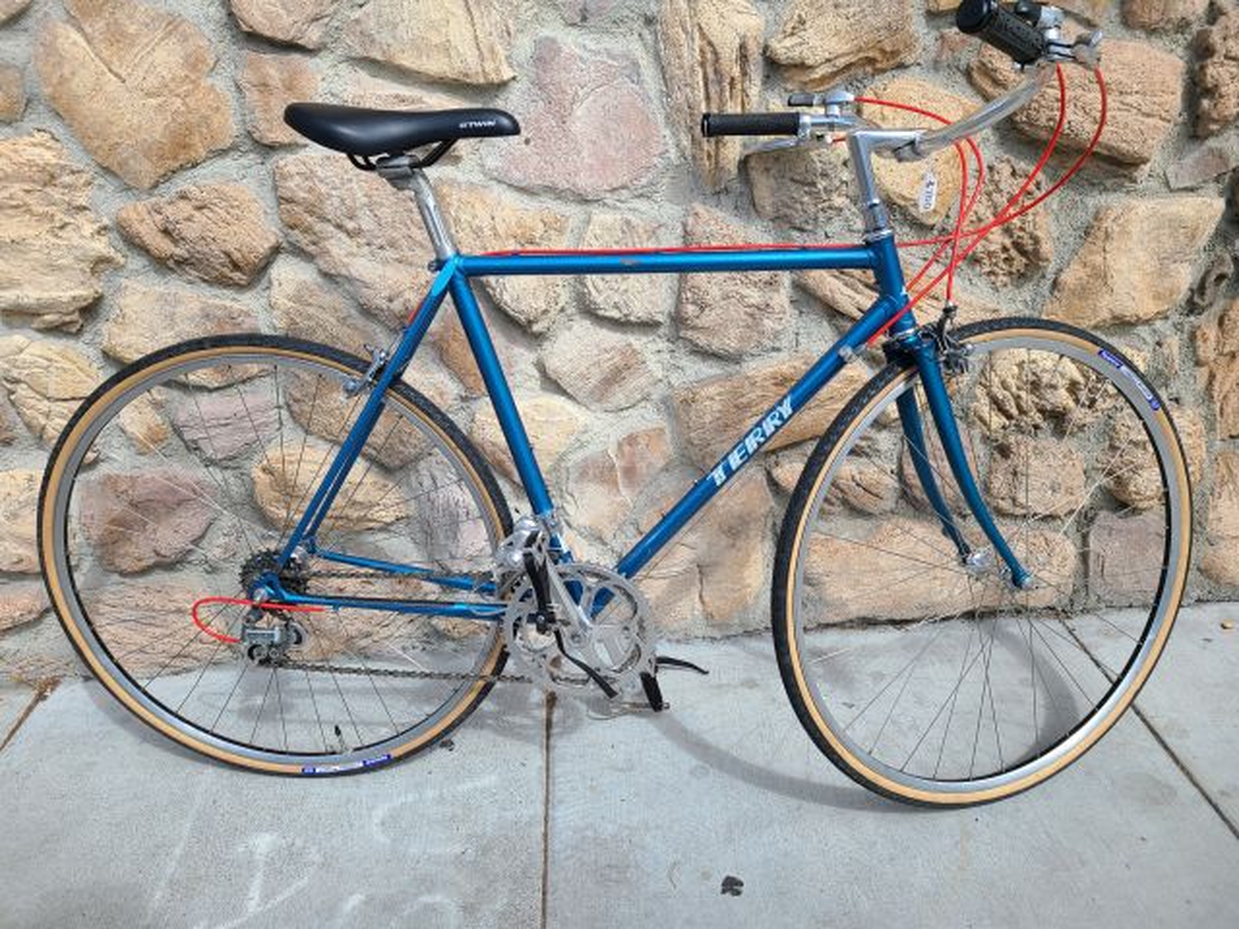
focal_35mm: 26
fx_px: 931
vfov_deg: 53.1
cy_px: 464
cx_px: 620
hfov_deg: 67.3
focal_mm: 5.4
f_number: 1.8
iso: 40
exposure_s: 1/1686
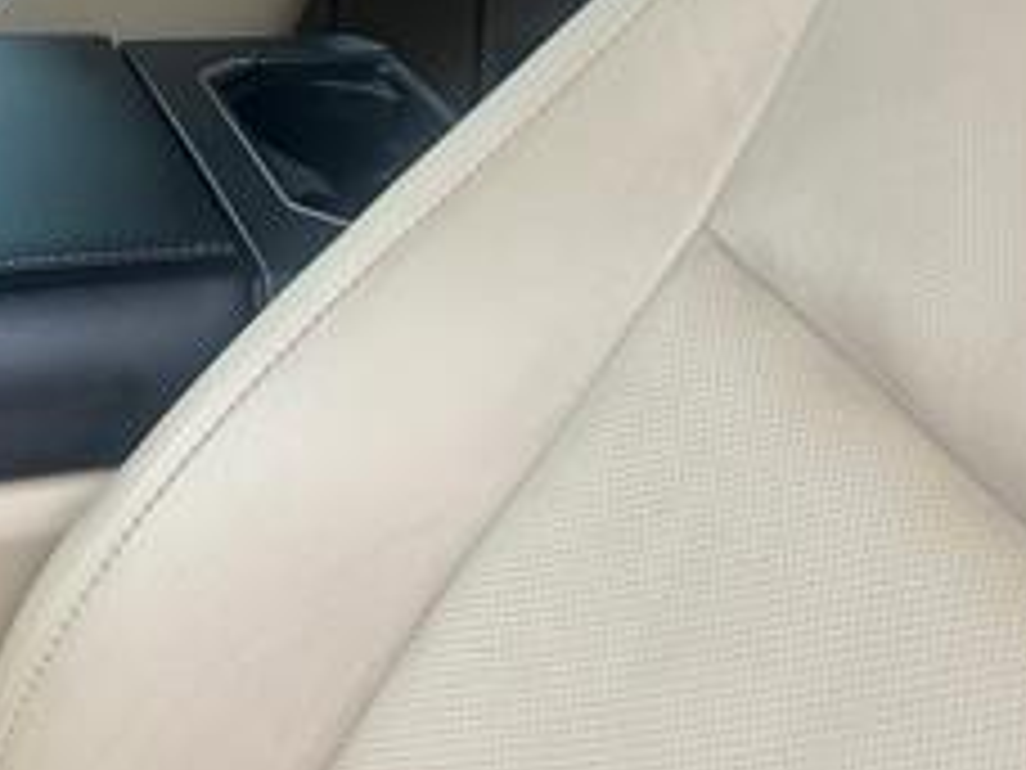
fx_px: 2164
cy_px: -23
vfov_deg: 19.5
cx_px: 446
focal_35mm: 73
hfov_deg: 26.7
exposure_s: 1/133
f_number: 1.5
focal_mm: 5.7
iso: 32
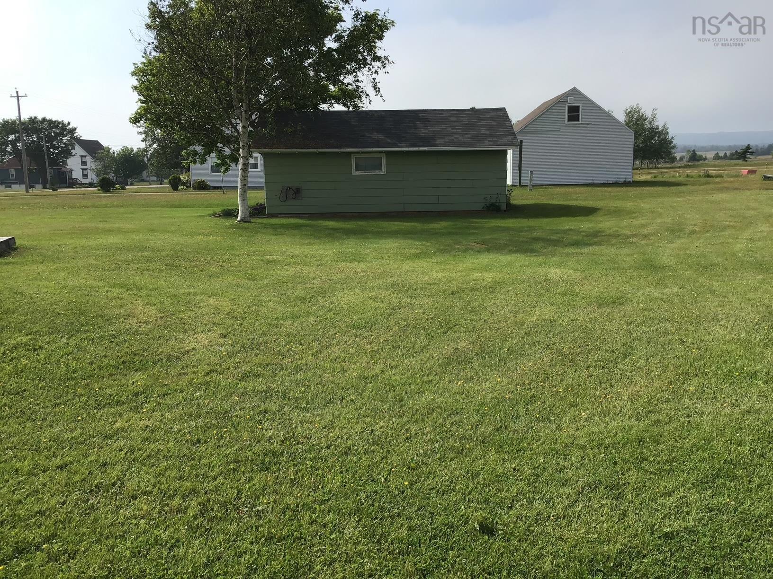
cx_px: 386
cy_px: 290
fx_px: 692
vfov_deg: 45.4
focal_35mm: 31
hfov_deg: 58.4
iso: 25
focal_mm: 3.3
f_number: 2.4
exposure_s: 1/1335
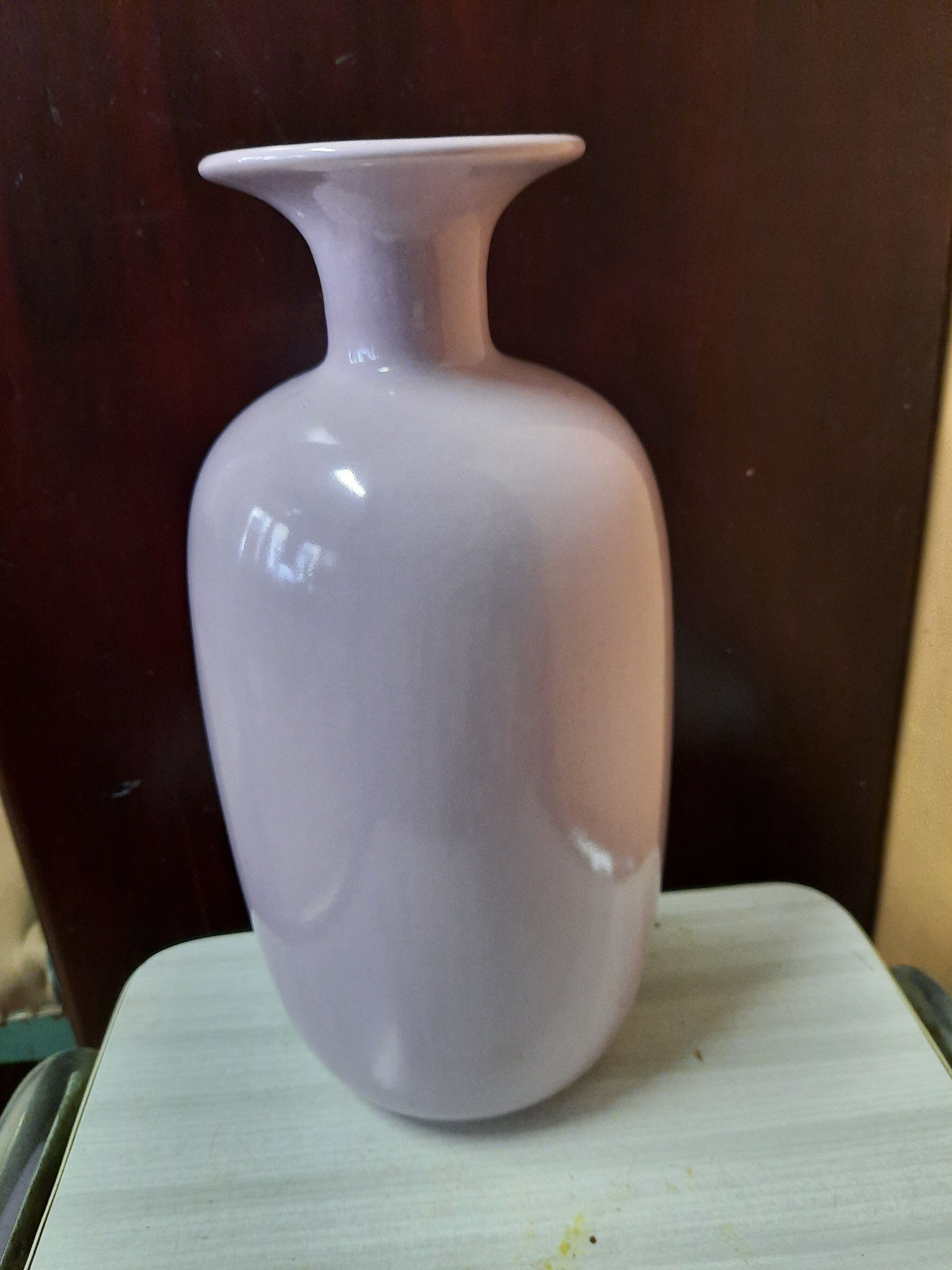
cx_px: 476
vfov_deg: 69.4
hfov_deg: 54.9
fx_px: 917
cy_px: 635
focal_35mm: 25
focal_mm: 4.6
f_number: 2
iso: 400
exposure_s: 1/33
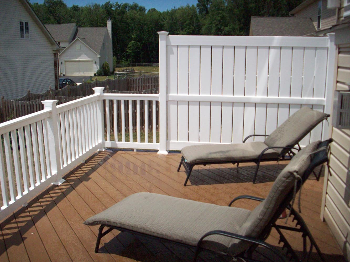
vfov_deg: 38.7
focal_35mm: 37
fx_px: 374
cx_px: 175
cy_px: 131
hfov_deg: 50.1
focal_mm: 6.2
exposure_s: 1/1401
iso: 200
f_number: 5.6
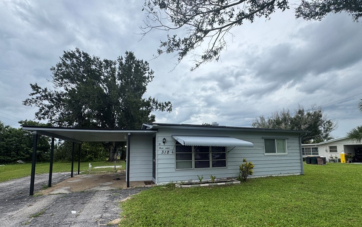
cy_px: 139
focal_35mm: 16
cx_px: 175
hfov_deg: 97.8
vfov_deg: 70.4
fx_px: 158
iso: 40
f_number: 2.2
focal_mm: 2.22
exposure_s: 1/605
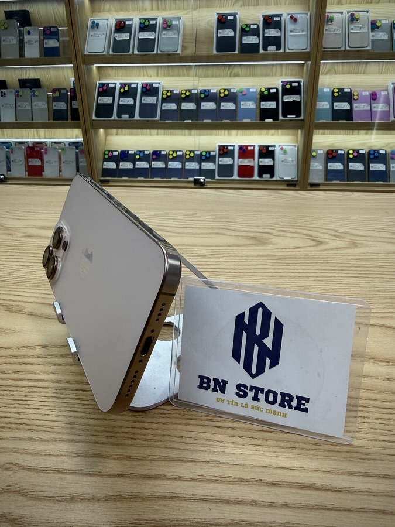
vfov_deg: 71.6
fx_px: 365
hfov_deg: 56.8
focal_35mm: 24
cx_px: 198
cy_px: 264
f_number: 2.2
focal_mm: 2.22
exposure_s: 1/120
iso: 64
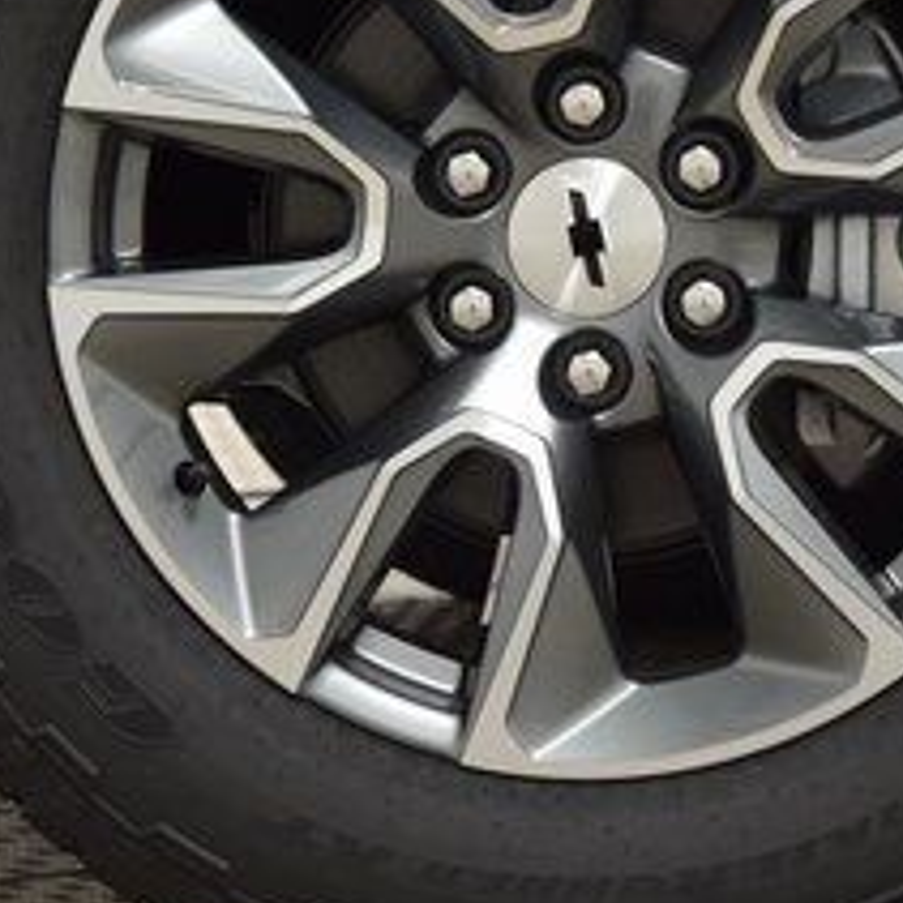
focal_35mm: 170
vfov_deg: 10.3
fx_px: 5017
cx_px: 591
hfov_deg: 10.3
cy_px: 229
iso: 1600
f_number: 5
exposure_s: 1/60
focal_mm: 44
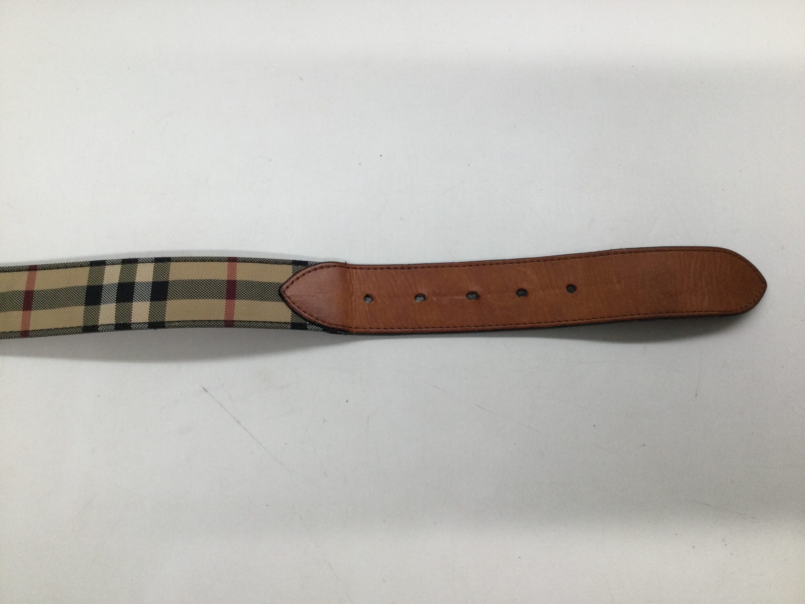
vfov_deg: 45.4
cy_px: 302
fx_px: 721
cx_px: 402
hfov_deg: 58.4
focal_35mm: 31
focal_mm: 3.3
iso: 25
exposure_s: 1/30
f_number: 2.4
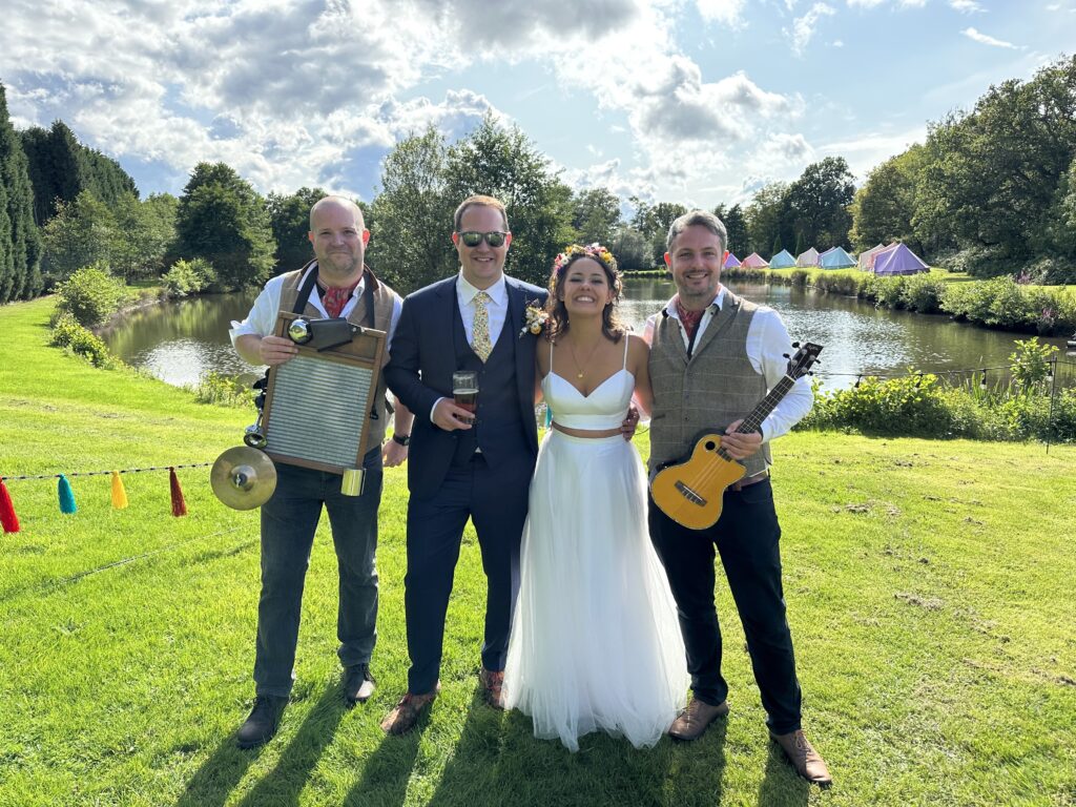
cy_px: 404
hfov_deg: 71.6
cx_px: 538
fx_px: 746
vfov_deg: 56.8
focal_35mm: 24
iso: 80
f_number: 1.78
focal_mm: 6.86
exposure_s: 1/2809
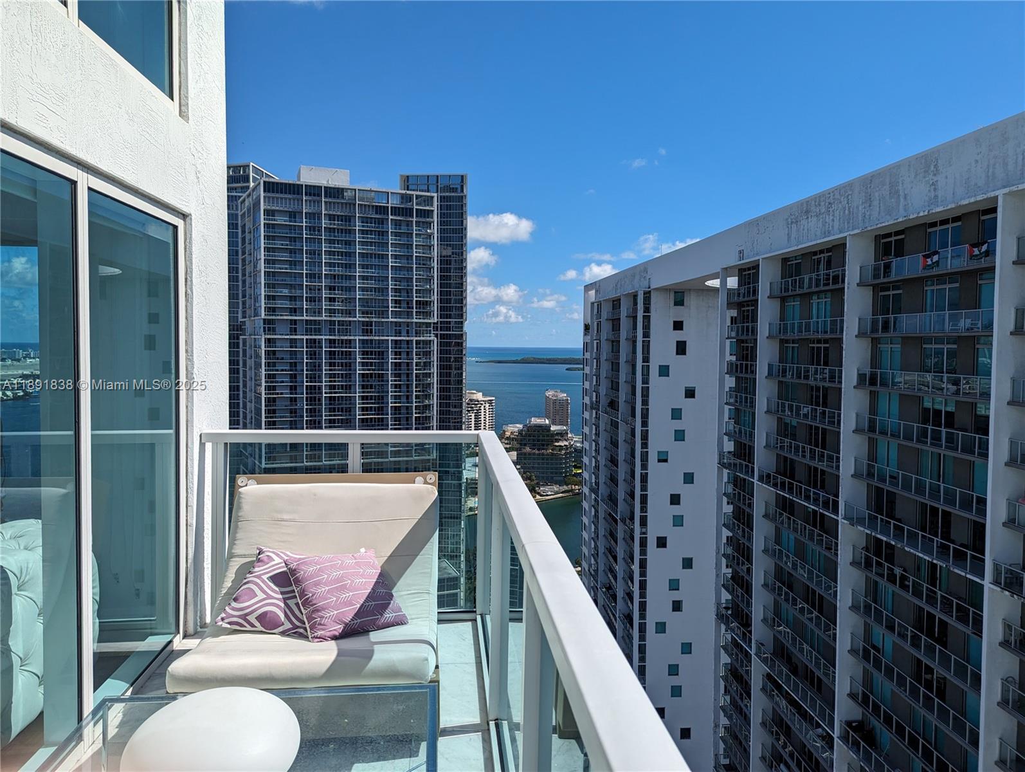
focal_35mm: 24
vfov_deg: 56.9
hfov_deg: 71.5
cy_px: 386
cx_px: 512
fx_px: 712
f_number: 1.85
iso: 49
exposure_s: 1/4348
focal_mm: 6.81
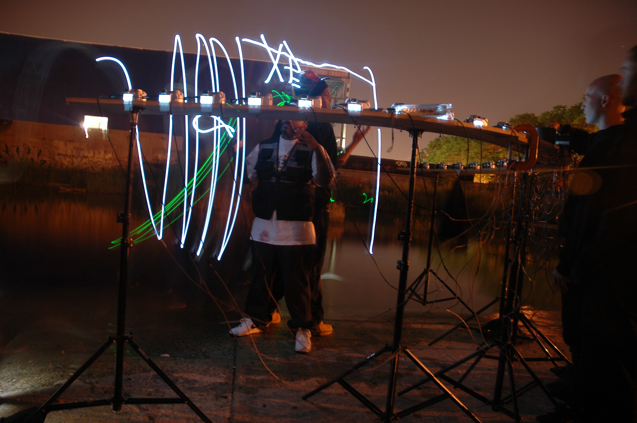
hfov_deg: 67.4
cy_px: 212
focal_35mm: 27
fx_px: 477
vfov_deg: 47.8
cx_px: 318
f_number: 3.5
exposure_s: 20
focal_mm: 18
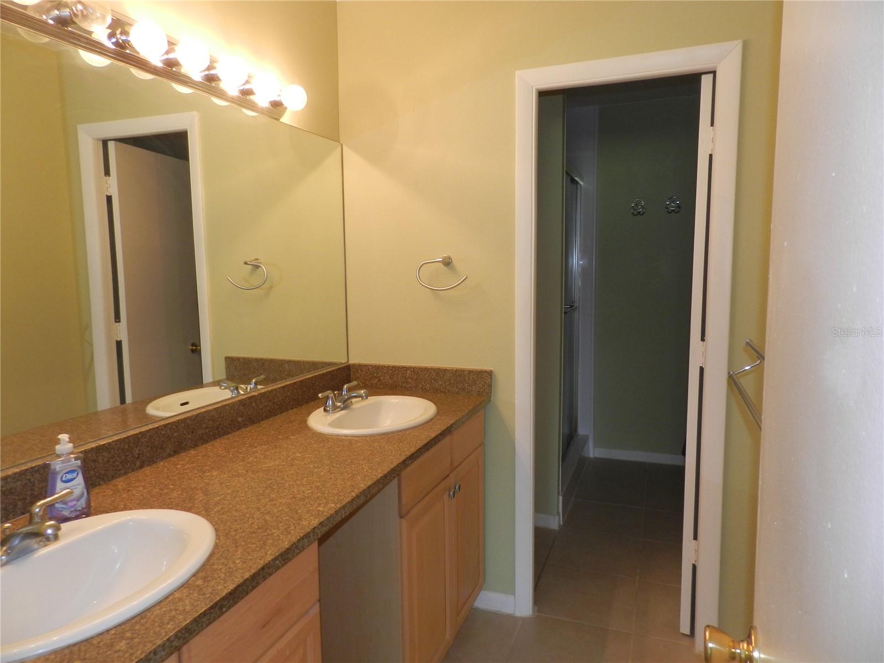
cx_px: 442
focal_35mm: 23
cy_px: 332
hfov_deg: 73.9
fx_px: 587
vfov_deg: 58.9
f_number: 3.4
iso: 200
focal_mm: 4
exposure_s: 1/30
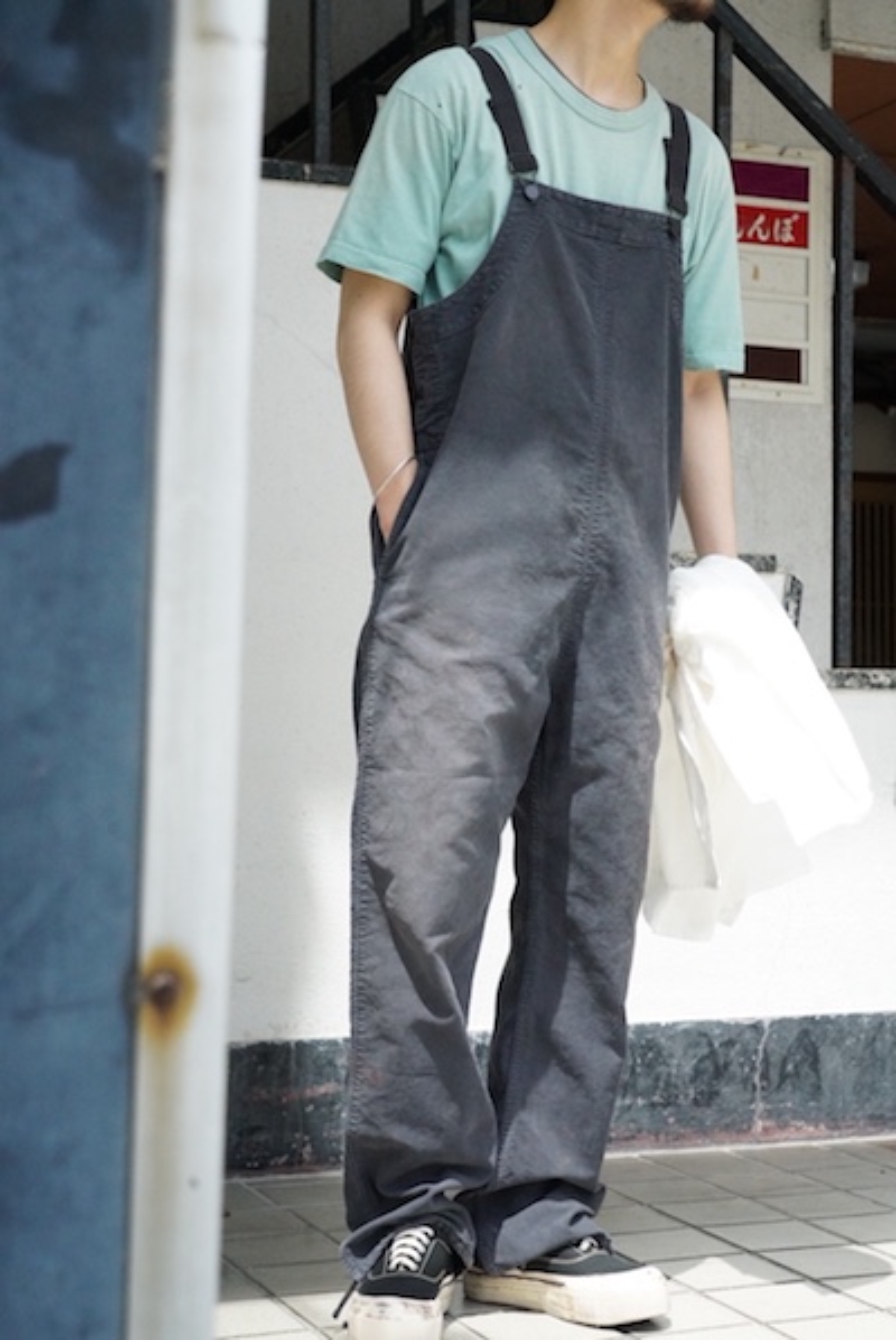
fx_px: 2346
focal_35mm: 63
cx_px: 448
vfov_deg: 31.9
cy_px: 670
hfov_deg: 21.6
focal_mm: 63
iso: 10000
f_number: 9
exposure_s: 1/5000
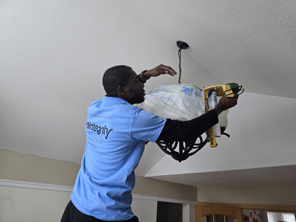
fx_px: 197
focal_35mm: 23
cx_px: 148
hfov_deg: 73.9
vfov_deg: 58.9
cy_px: 111
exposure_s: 1/180
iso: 50
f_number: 1.7
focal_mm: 6.3
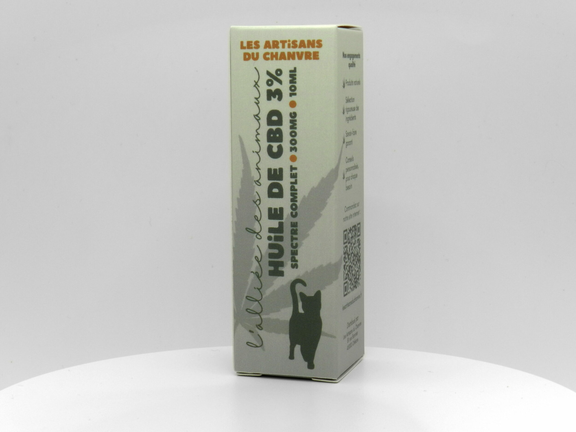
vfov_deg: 21.6
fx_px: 1131
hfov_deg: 28.6
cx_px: 288
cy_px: 216
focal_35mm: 68
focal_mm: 12.1
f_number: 8
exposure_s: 1/15
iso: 160
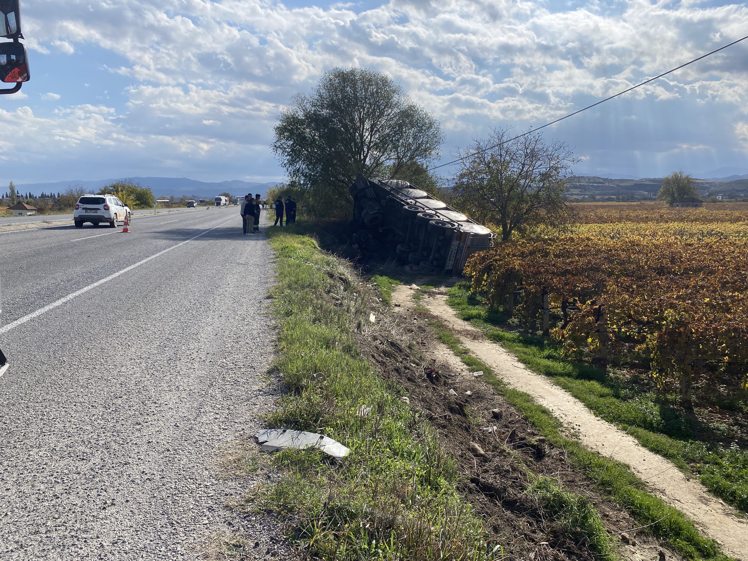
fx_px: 562
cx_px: 374
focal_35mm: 26
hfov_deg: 67.3
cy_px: 280
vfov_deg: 53.1
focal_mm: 4.25
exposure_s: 1/4808
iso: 32
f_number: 1.8
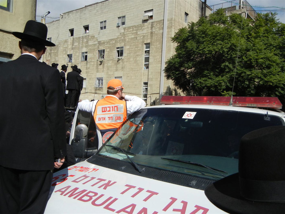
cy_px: 107
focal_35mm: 30
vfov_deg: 46.8
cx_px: 142
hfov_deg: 60.0
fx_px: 247
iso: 160
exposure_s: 1/734
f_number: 7
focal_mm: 5.4
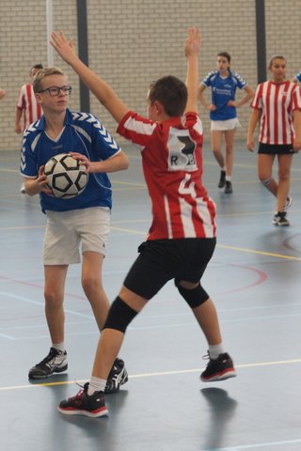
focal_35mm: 75
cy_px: 226
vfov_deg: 27.0
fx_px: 941
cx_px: 150
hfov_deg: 18.2
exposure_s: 1/200
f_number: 3.2
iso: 800
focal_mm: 50
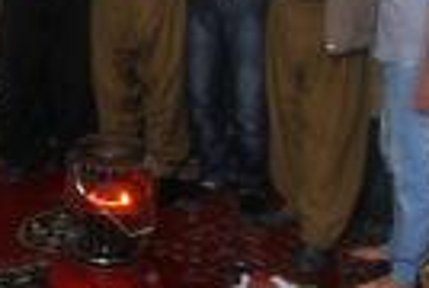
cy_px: -90
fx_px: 932
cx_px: 42
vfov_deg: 16.6
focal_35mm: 78
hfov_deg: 25.1
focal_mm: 18
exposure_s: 1/2.5
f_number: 3.8
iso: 400
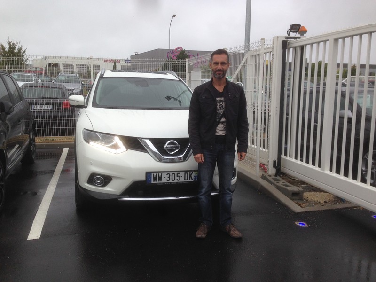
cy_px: 141
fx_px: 358
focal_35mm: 33
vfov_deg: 42.9
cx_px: 188
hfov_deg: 55.4
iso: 50
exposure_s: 1/315
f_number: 2.4
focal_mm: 4.12
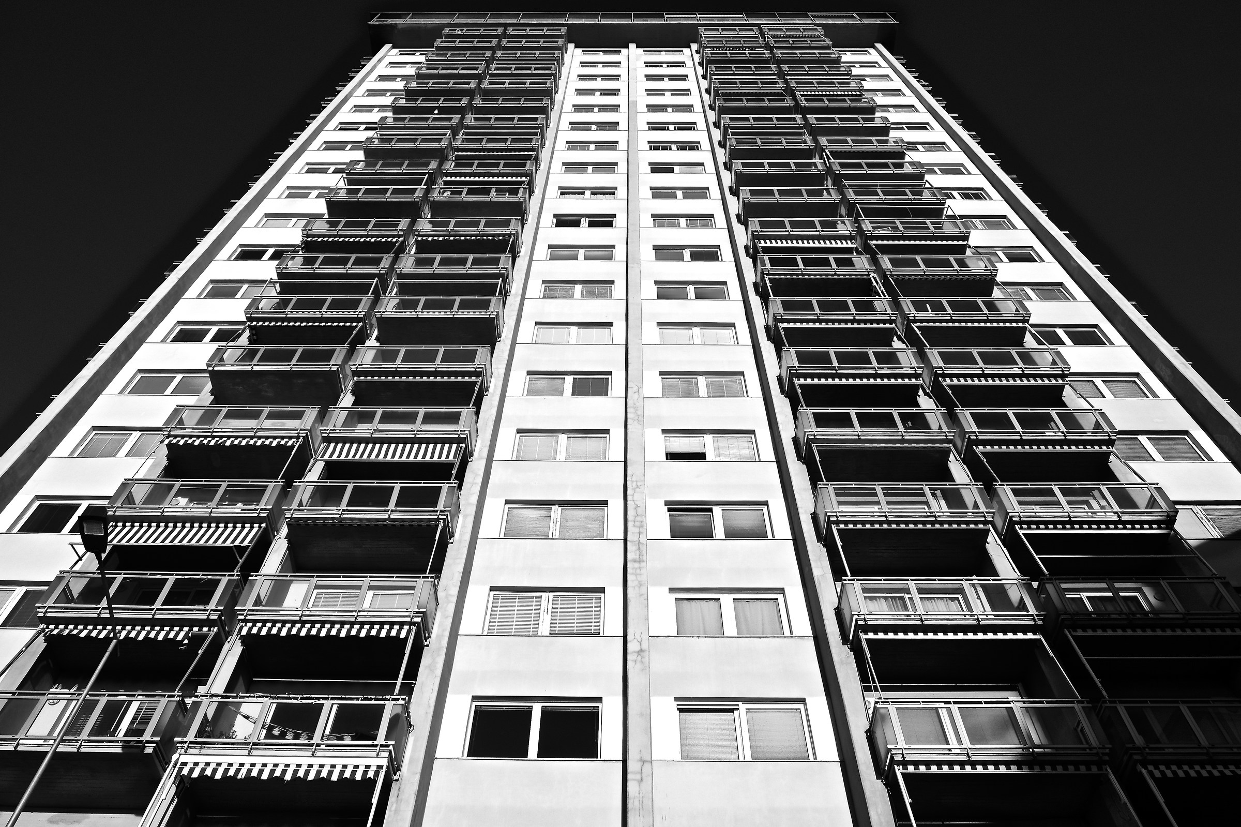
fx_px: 930
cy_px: 414
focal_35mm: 27
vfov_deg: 47.9
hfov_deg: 67.4
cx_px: 620
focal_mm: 18
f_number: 6.4
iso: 200
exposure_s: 1/750
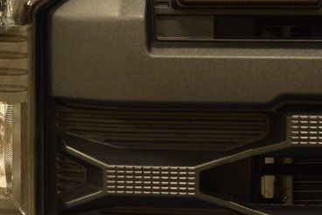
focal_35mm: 293
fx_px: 2622
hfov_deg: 7.0
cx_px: -43
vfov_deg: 4.7
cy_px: 44
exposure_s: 1/30
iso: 1600
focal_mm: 70
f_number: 7.1
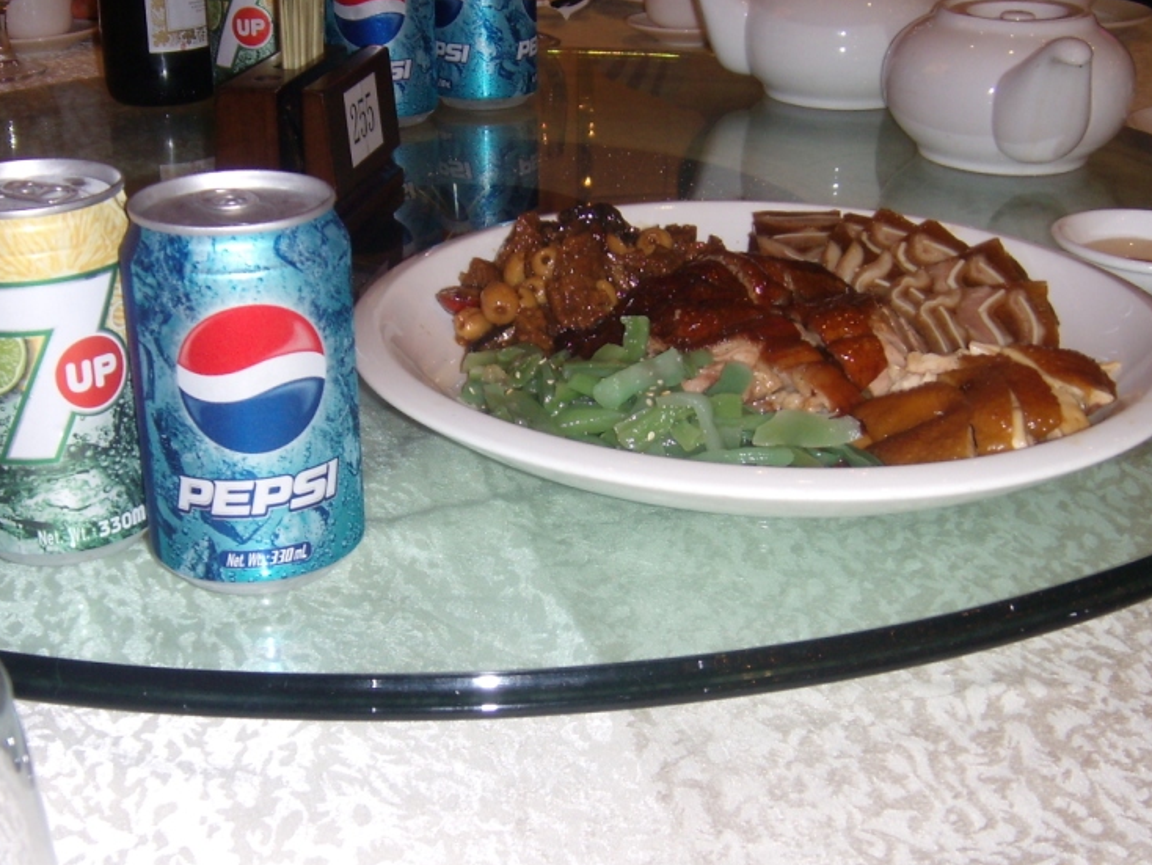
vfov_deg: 27.5
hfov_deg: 36.2
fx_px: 1764
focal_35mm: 53
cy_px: 474
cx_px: 603
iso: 64
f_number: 3.5
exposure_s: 1/60.2
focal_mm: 6.4
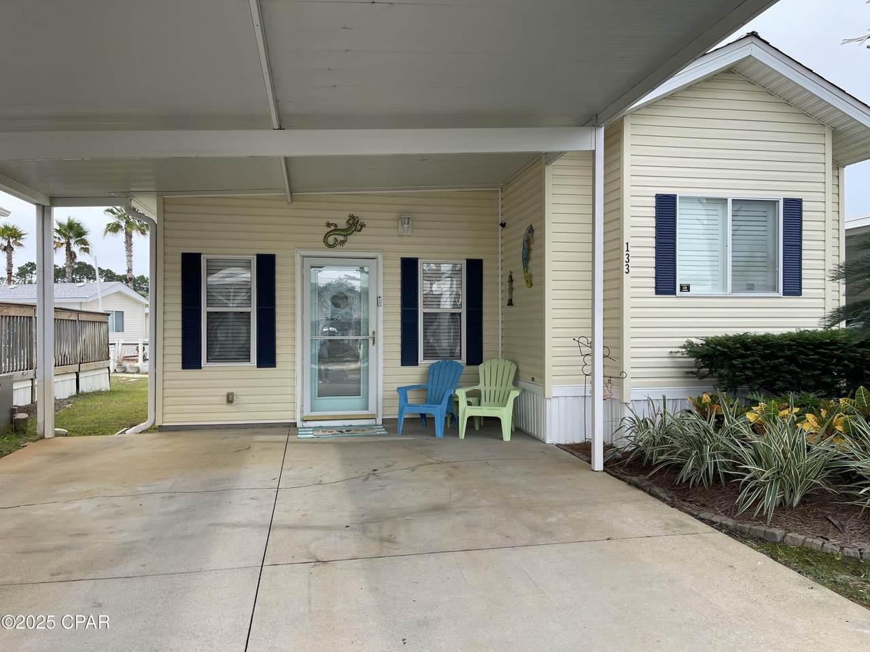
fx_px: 628
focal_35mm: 25
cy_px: 326
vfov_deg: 54.9
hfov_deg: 69.4
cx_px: 435
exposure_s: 1/969
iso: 32
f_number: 1.6
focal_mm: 5.1
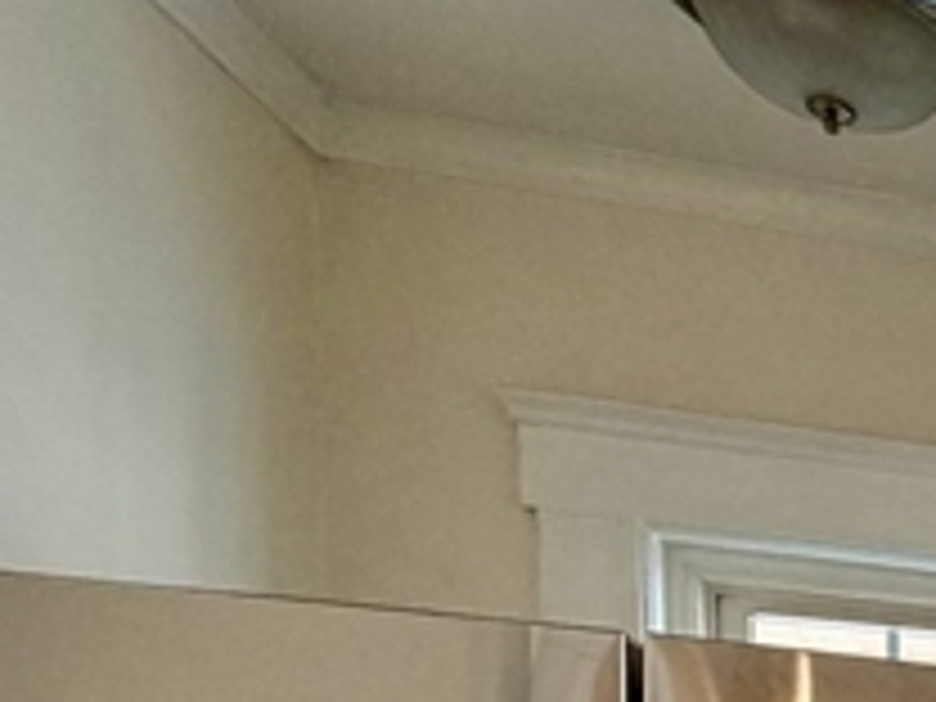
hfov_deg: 16.9
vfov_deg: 18.0
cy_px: 1170
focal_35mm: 69
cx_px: 2048
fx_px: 1866
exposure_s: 1/121
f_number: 2.2
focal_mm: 2.22
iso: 64
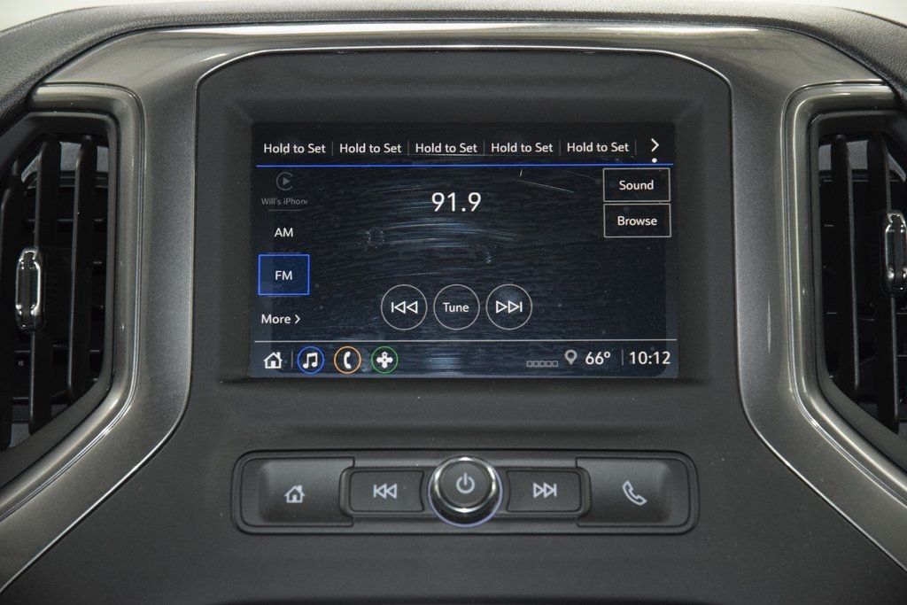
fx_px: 2646
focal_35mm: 105
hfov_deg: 19.5
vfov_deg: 13.0
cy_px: 302
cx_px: 454
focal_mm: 70
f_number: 4.5
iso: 2800
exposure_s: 1/50
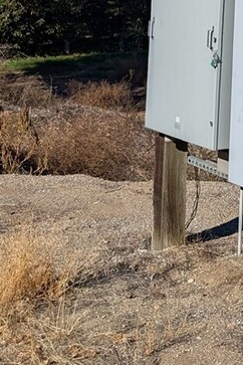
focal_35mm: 99
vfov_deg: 19.2
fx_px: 1002
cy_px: -92
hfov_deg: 12.1
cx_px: 510
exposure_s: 1/2299
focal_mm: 6.9
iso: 19
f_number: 1.68
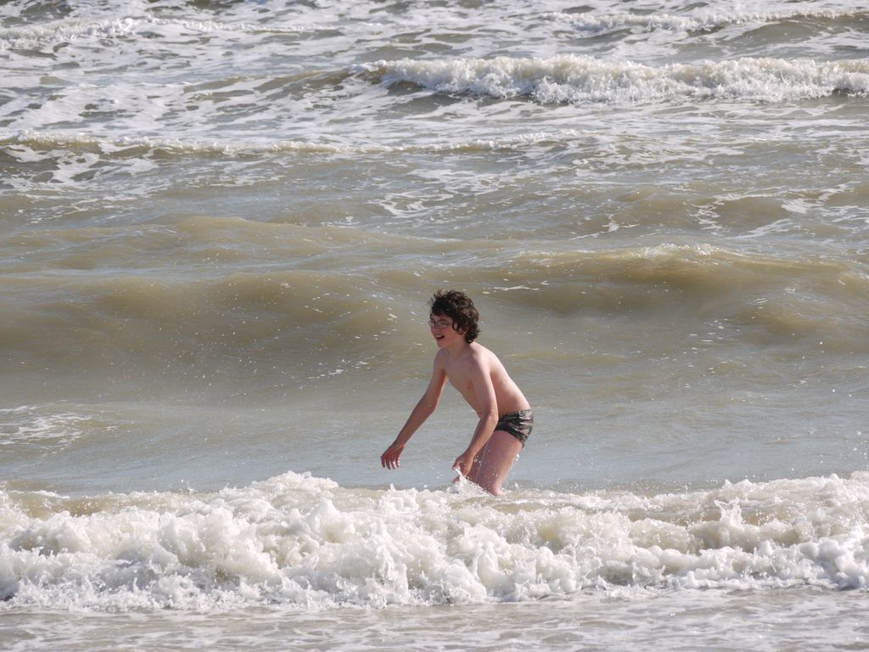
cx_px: 434
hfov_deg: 9.1
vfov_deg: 6.8
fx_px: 5473
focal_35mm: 218
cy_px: 326
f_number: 7.1
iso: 100
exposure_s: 1/500
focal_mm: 109
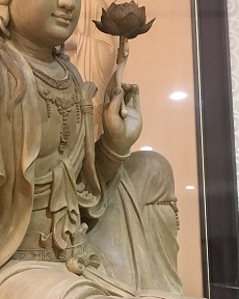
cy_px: 148
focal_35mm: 57
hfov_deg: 26.3
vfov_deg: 33.0
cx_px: 56
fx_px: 505
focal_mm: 3.99
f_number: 1.8
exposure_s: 1/13
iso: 100
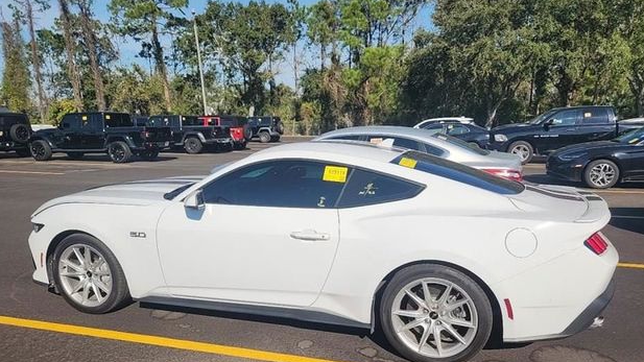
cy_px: 232
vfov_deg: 43.9
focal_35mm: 26
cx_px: 316
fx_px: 444
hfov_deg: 71.9
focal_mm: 5.4
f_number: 1.8
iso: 50
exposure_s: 1/2678
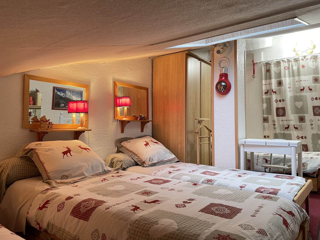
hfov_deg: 67.3
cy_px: 120
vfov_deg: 53.1
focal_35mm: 26
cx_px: 160
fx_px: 240
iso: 200
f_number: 1.6
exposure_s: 1/50
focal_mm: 4.2
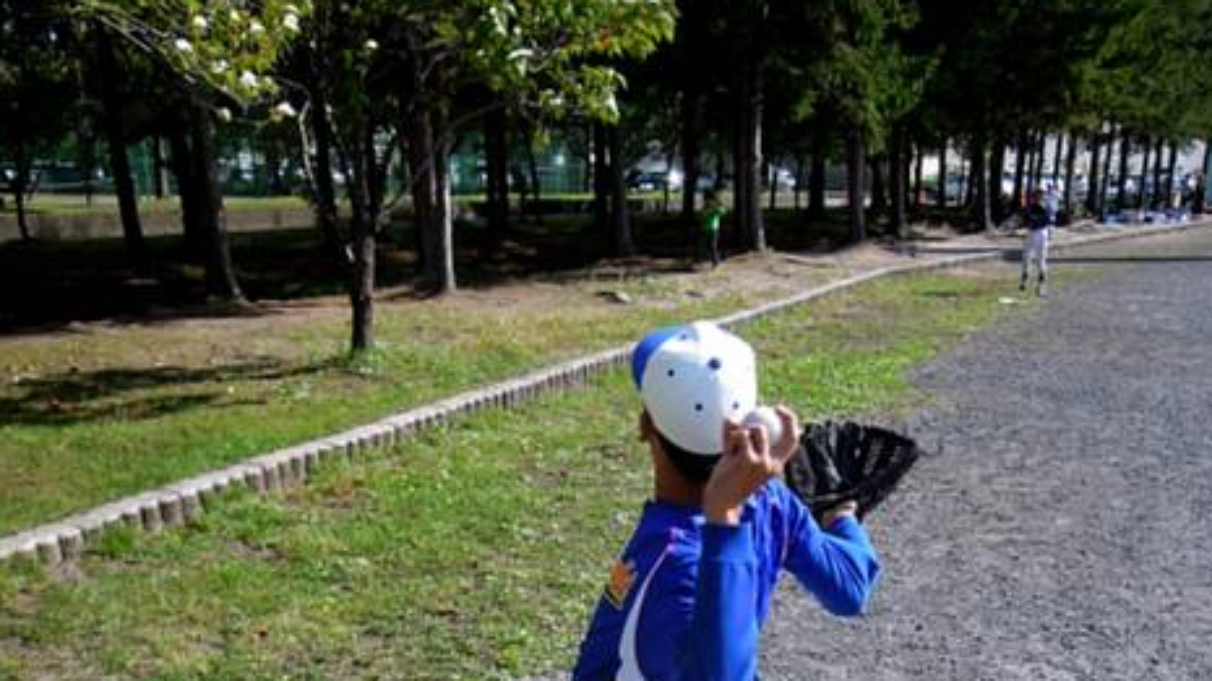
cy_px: 676
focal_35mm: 36
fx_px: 1156
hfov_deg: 55.3
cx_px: 602
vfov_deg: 30.5
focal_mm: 4.3
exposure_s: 1/1250
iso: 160
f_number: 3.5
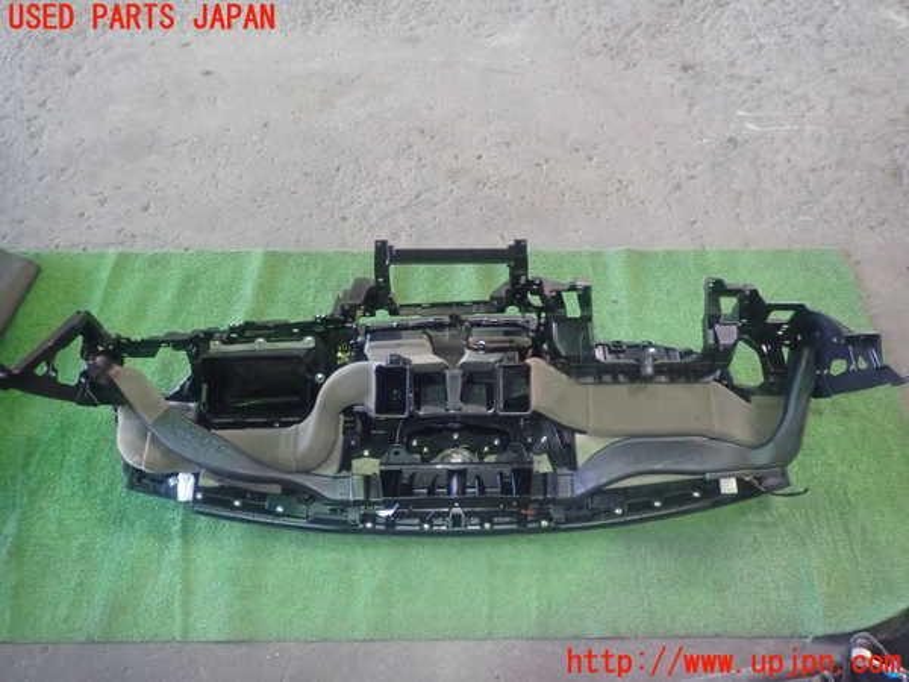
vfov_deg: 54.9
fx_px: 656
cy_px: 341
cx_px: 454
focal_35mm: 25
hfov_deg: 69.4
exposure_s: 1/30
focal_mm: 4.5
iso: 640
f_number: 2
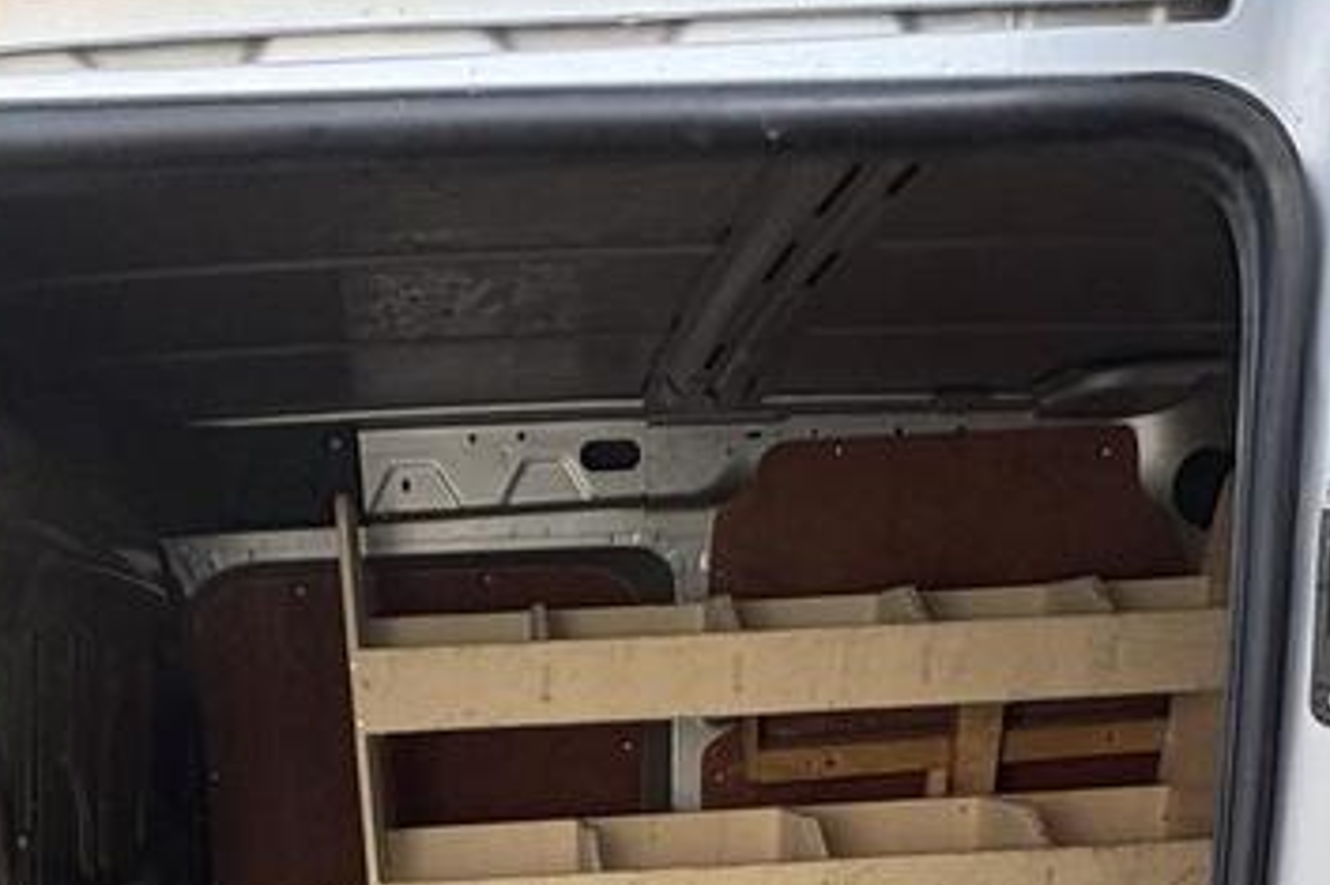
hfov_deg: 51.7
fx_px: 1366
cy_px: 1213
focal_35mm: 37
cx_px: 550
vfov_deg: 28.1
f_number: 2.2
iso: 125
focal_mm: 2.22
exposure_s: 1/105
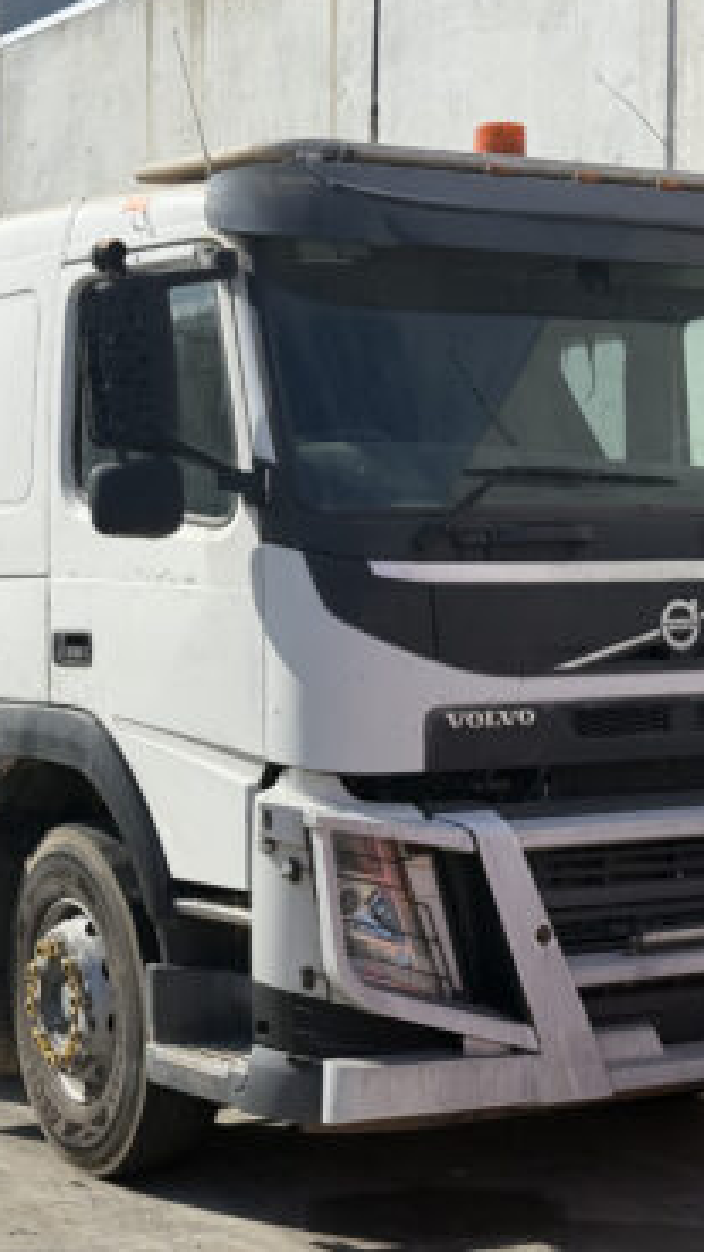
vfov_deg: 29.7
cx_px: 235
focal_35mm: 71
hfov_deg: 17.0
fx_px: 2356
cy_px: 617
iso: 64
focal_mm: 6.76
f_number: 1.78
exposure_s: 1/4587
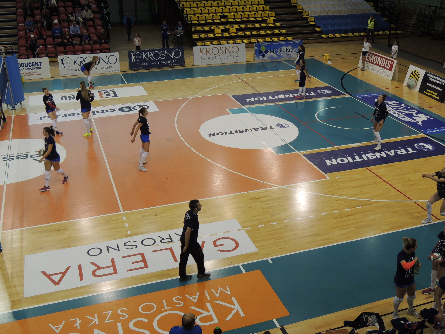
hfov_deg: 46.8
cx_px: 222
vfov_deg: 36.0
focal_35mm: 40
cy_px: 167
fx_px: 514
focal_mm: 7.1
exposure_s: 1/60
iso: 100
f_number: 3.3
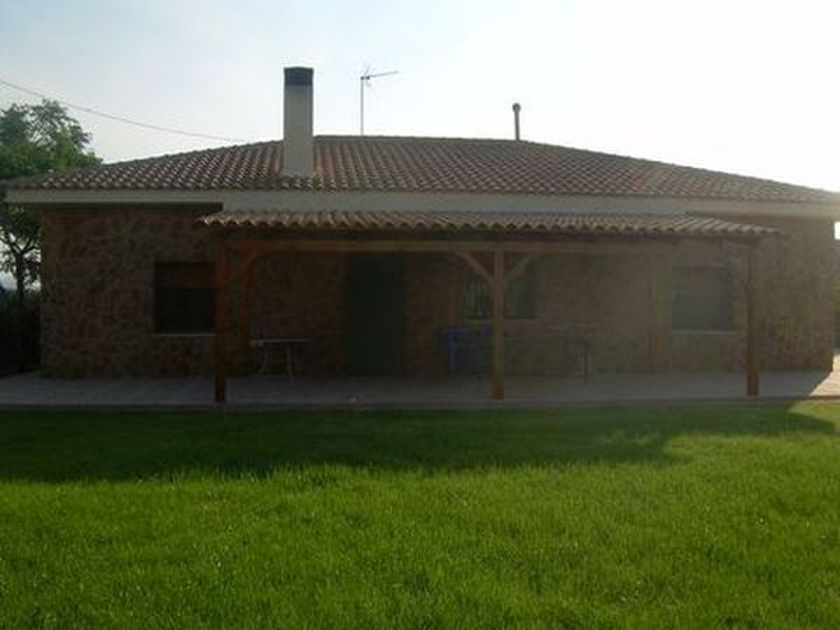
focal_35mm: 38
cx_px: 420
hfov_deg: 49.0
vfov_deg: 37.7
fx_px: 922
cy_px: 315
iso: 50
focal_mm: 6.3
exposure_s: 1/500
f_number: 4.6
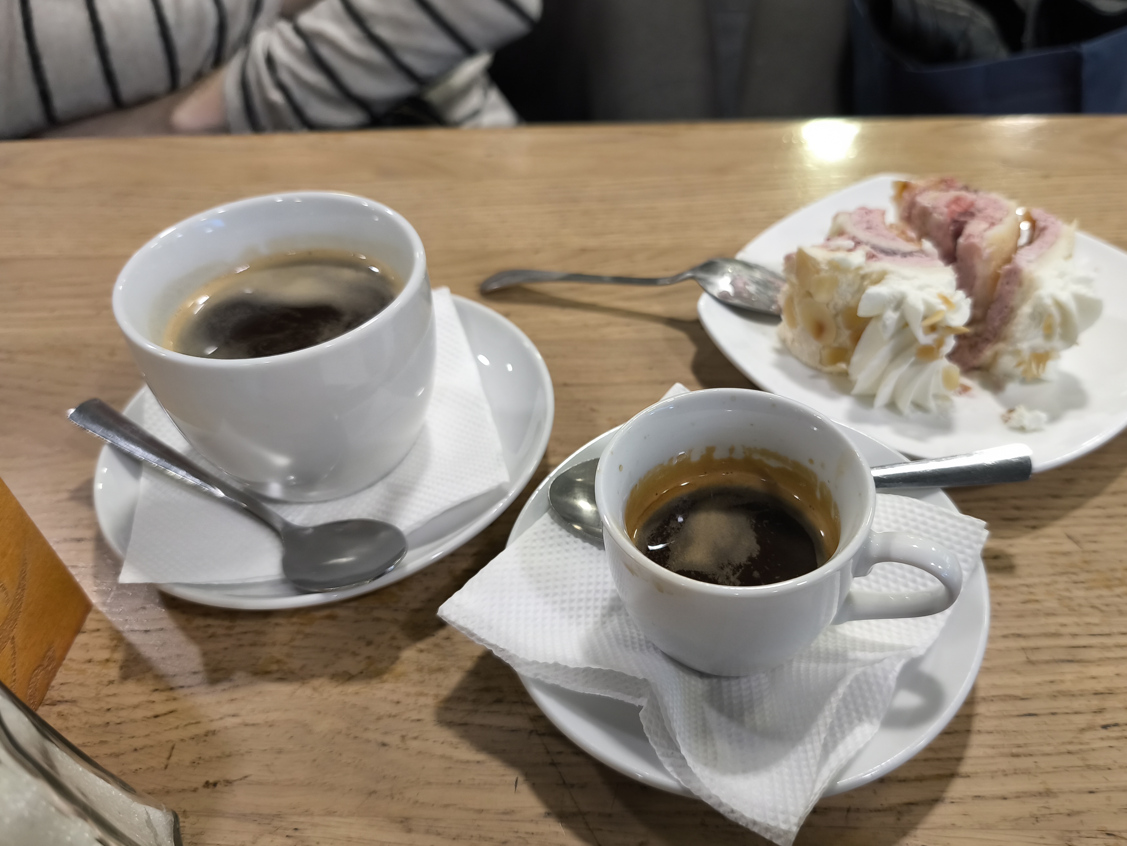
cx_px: 639
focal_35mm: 27
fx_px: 879
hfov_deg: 65.0
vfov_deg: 51.4
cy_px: 416
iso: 500
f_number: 1.6
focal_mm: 6.57
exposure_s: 1/50
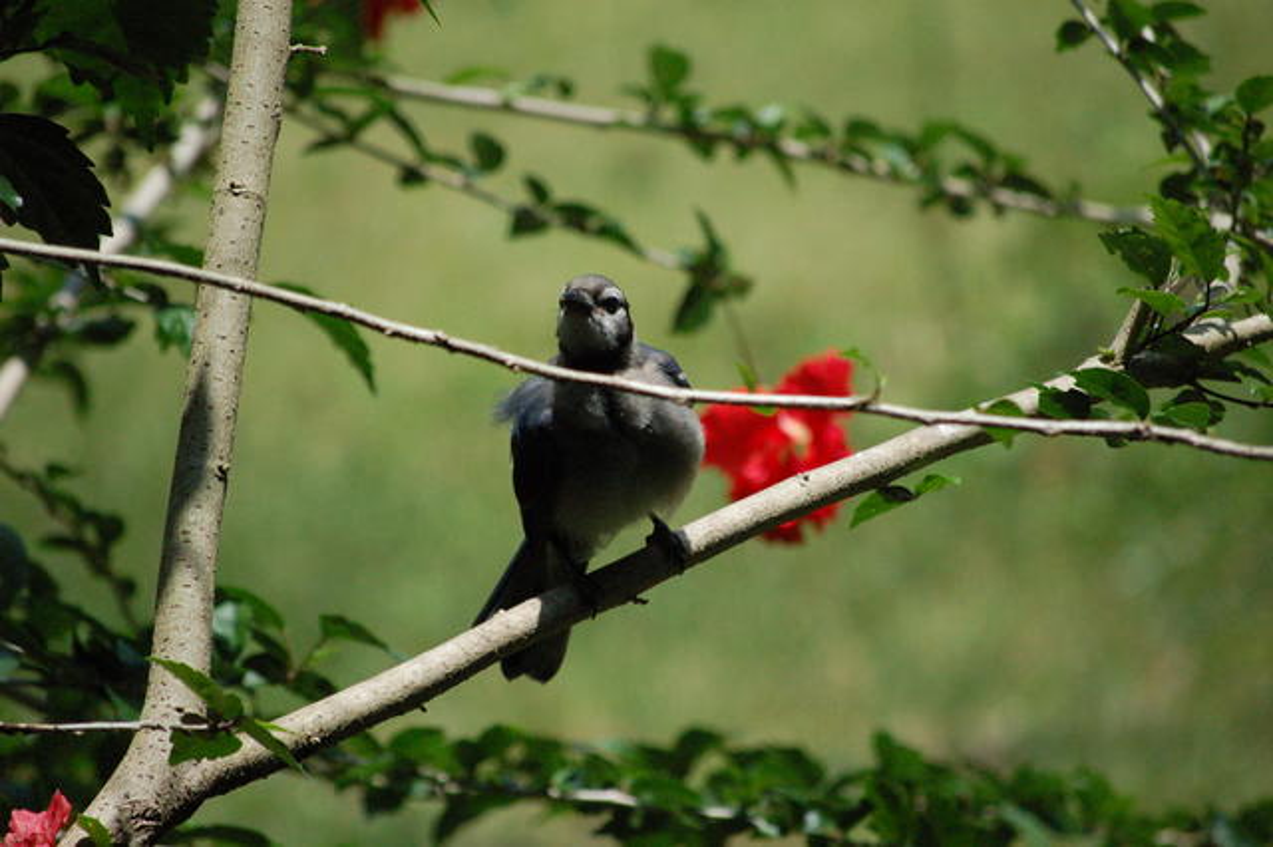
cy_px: 424
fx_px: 10602
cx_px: 636
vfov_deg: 4.6
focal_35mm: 300
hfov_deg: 6.9
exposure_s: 1/3200
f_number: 7.1
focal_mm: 200
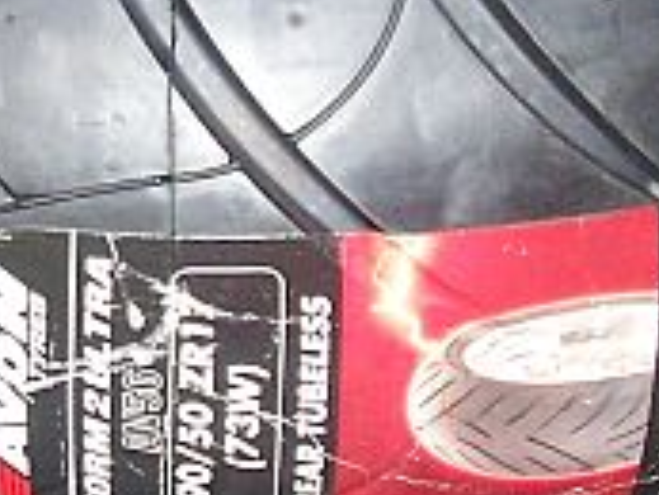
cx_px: 225
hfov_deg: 12.6
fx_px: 2991
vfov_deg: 9.4
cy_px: 122
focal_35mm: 157
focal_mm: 5.6
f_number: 2.7
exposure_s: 1/60
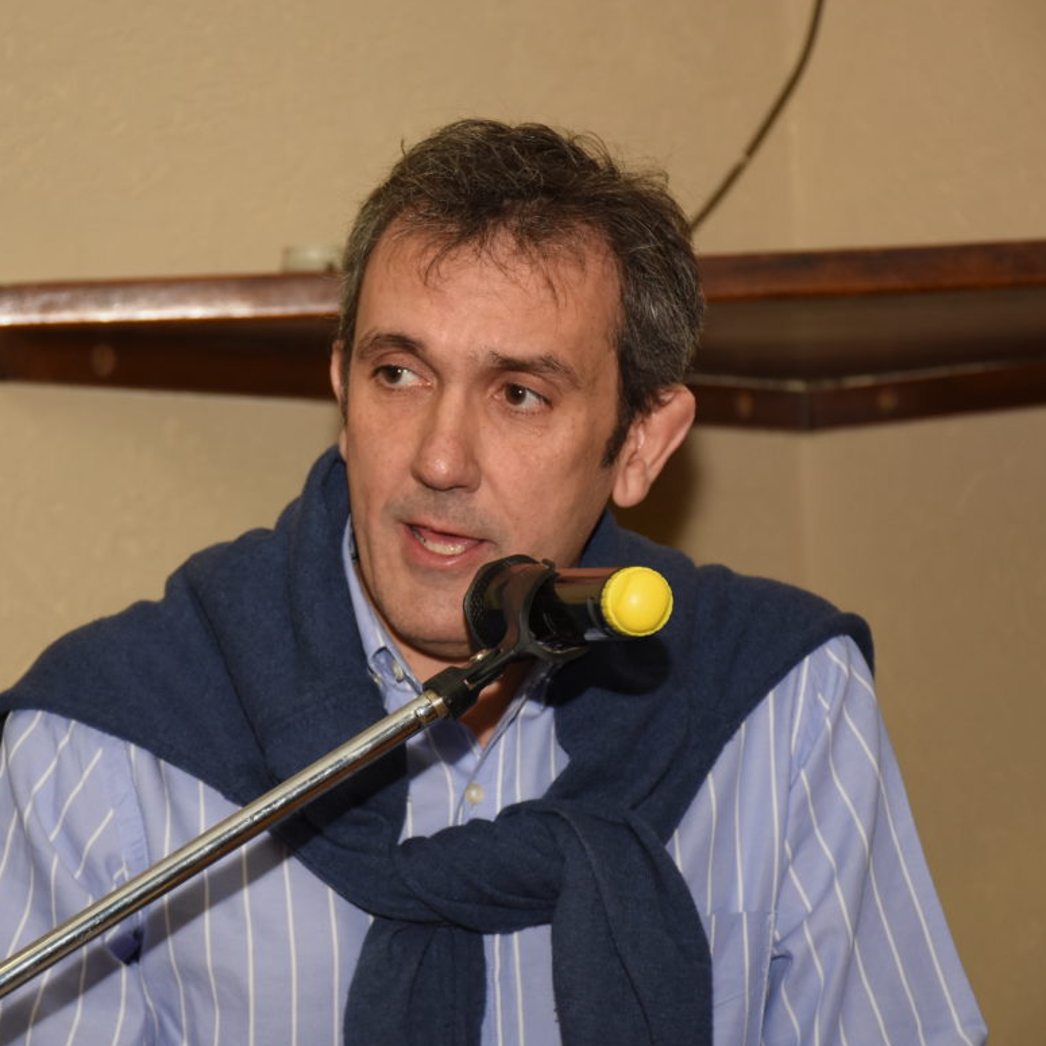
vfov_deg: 10.7
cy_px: 522
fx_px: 5594
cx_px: 371
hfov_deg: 10.7
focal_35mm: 164
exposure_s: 1/100
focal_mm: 85
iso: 640
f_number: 5.3
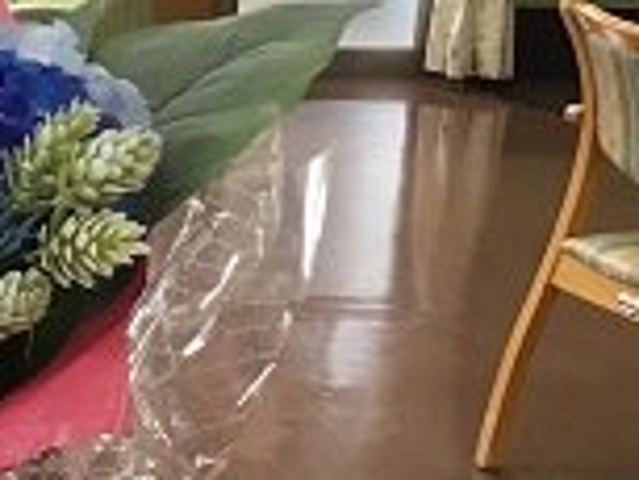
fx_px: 1866
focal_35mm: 101
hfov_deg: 17.5
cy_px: 248
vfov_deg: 14.7
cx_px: -322
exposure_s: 1/40
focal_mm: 3.3
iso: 25
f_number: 2.4
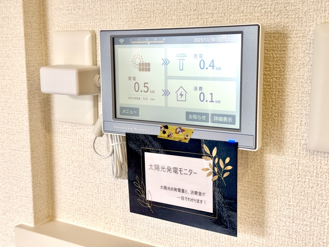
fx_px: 456
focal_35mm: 48
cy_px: 124
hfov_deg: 39.7
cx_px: 164
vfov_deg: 30.3
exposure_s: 1/121
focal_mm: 6.76
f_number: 1.78
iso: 80
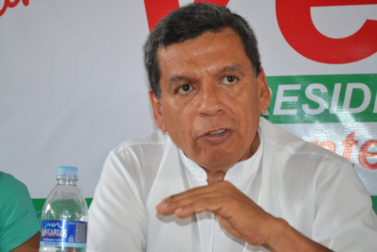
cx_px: 188
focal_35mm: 82
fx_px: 864
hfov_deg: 24.6
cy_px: 126
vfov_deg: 16.6
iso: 2000
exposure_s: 1/60
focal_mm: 55
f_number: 5.6
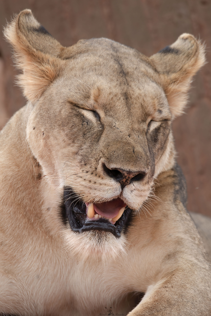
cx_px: 106
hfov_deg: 2.3
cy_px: 158
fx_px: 5270
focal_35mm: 600
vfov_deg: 3.4
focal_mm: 600
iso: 160
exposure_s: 1/250
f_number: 7.1
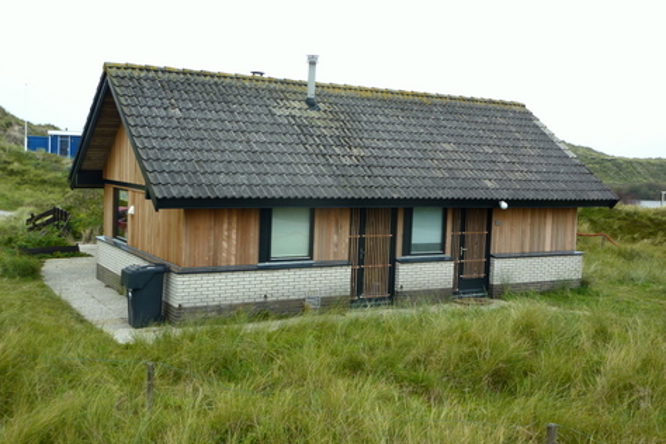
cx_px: 330
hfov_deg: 49.6
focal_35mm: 39
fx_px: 721
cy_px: 202
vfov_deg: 34.2
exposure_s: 1/80
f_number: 3.6
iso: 80
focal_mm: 6.1
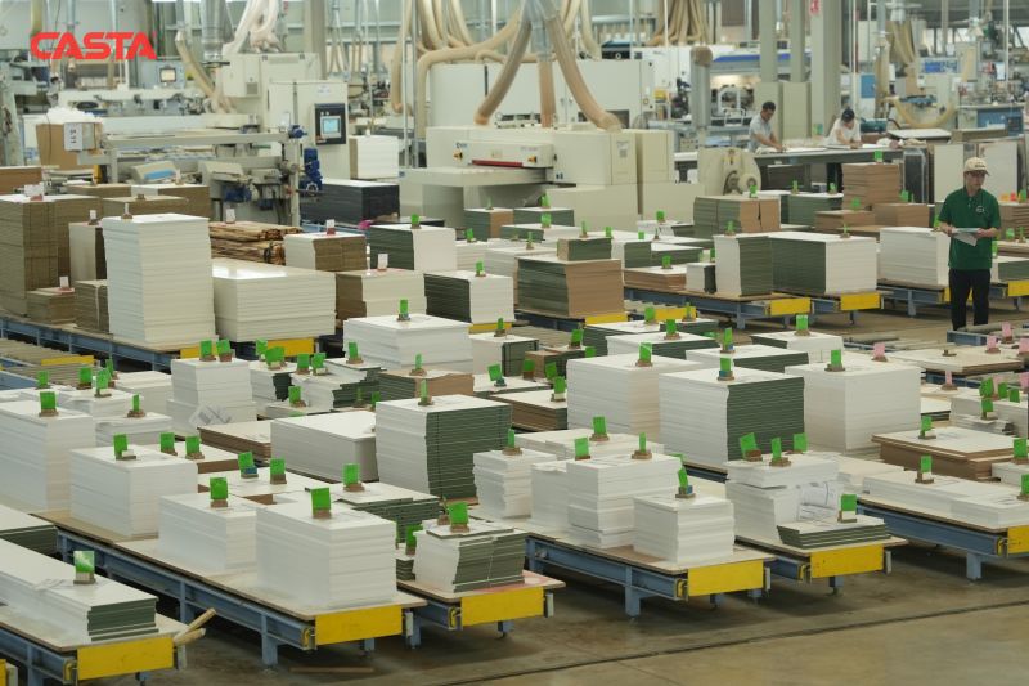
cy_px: 343
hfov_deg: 19.5
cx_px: 514
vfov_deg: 13.0
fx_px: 3000
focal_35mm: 105
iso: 800
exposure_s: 1/200
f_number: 2.8
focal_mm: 70
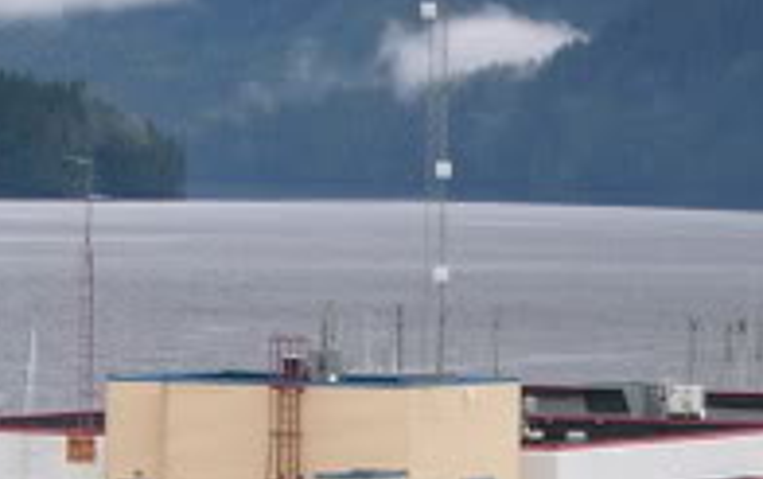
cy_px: 565
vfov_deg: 3.0
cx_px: 654
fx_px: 8993
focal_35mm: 432
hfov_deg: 4.9
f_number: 3.6
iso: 50
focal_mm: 25.4
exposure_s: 1/67.4
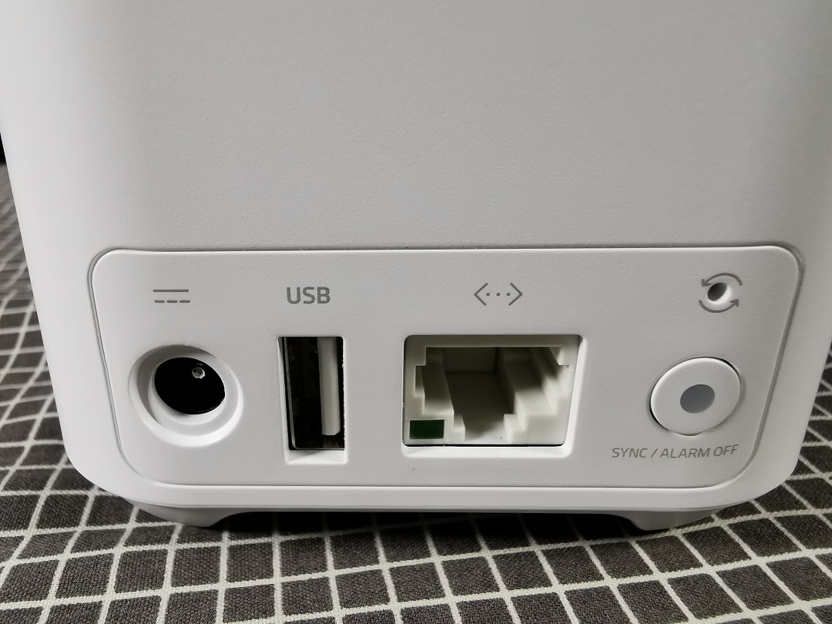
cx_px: 416
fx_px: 625
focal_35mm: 26
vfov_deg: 53.1
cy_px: 312
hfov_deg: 67.3
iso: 250
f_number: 2.2
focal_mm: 2.35
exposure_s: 1/33.3
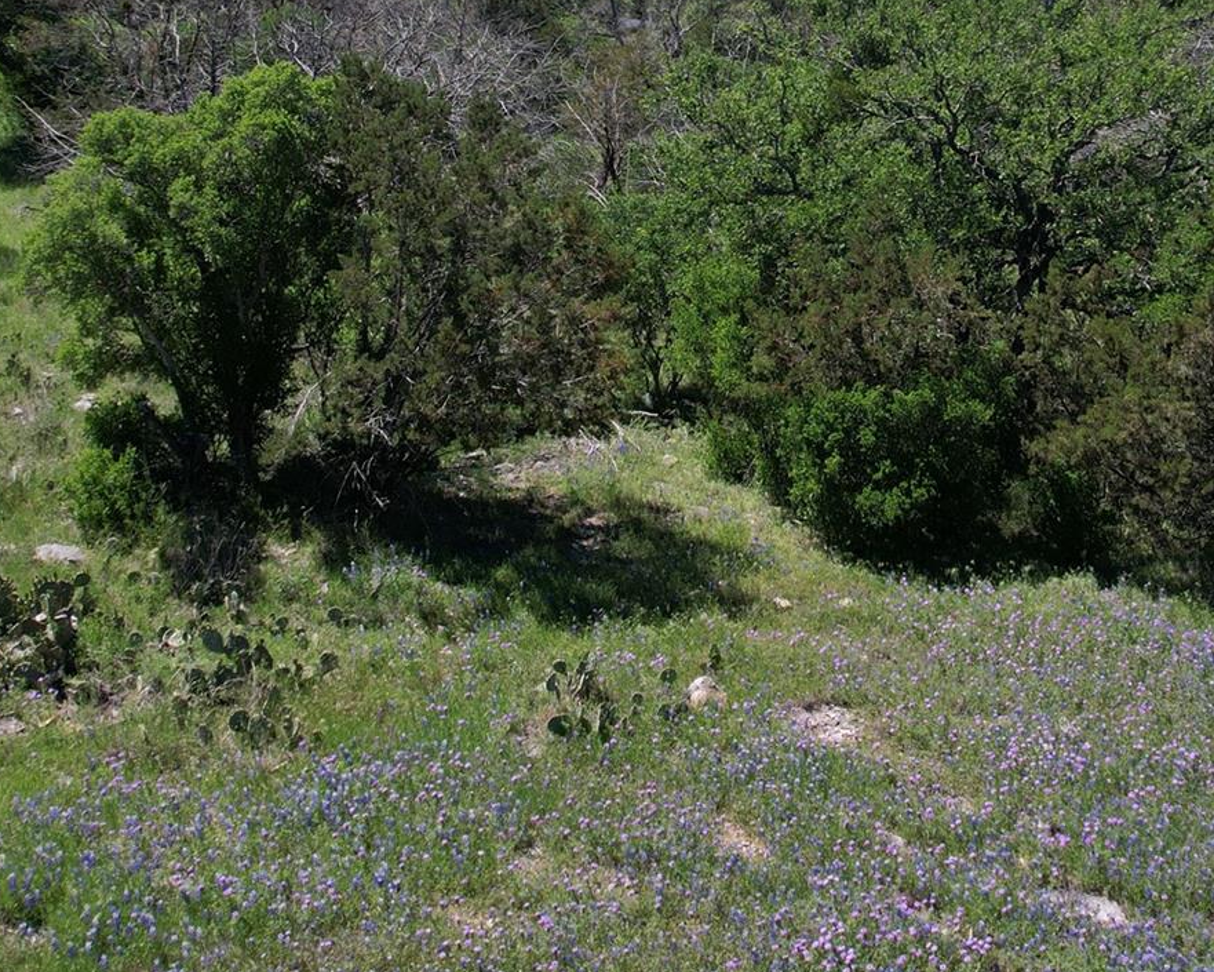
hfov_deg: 38.3
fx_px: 1725
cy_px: 111
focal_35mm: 48
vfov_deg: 30.2
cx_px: 819
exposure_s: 1/2000
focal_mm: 8.38
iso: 120
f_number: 2.8
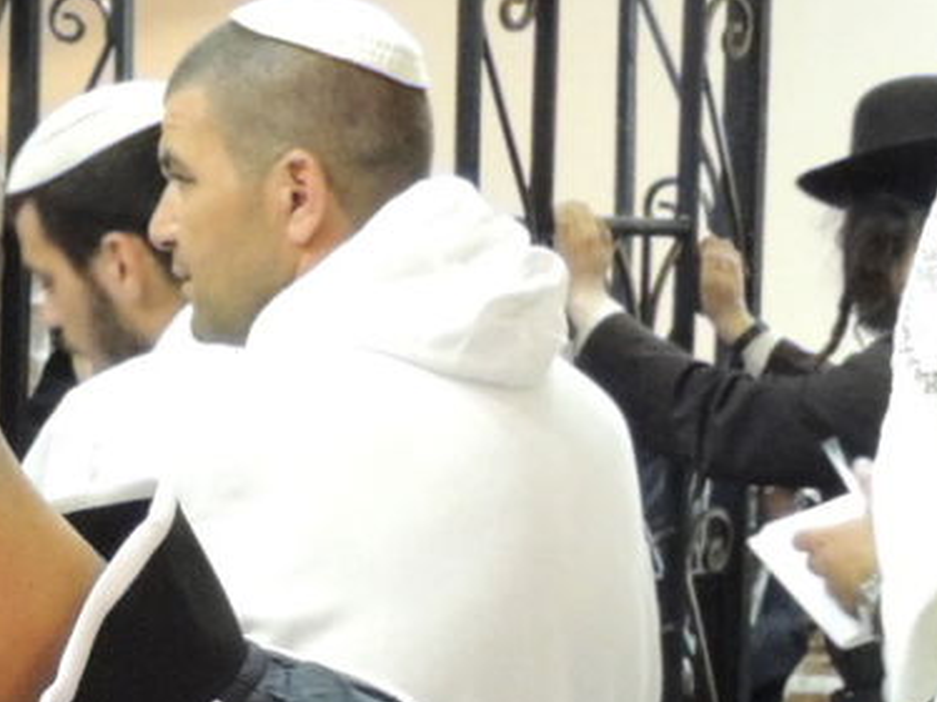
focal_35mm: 161
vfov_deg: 9.1
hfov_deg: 12.1
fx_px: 4355
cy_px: 827
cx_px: -118
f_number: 3.4
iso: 1400
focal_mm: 7.6
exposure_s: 1/60
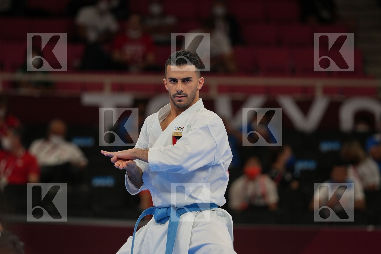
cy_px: 127
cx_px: 190
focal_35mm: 300
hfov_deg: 6.9
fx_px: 3175
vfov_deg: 4.6
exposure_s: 1/500
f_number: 2.8
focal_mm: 200
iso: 250
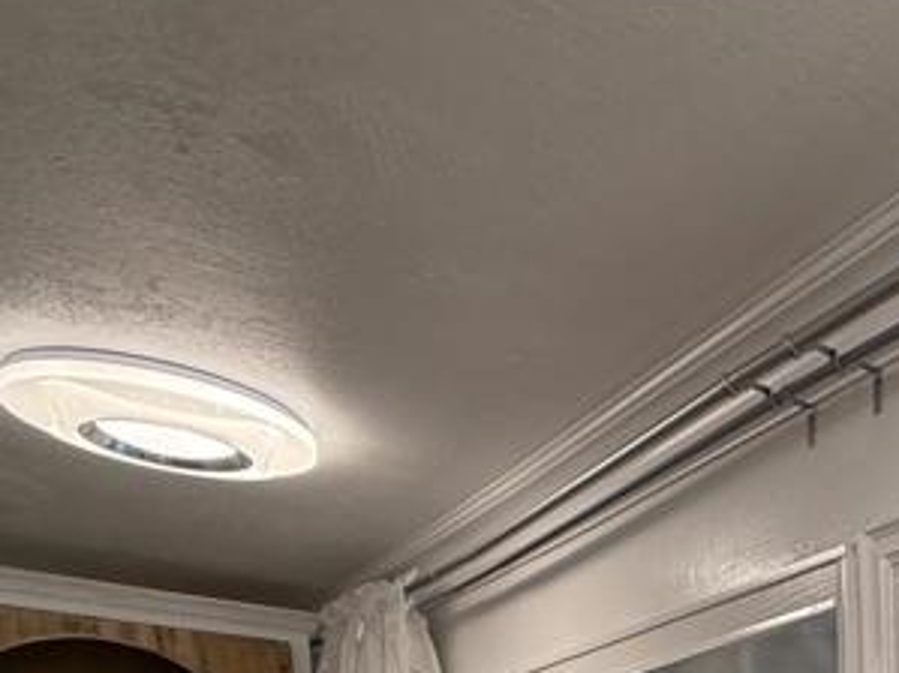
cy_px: 1115
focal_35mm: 48
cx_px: 1106
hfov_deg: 32.2
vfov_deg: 22.3
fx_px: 1246
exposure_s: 1/120
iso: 100
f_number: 2.2
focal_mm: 2.22
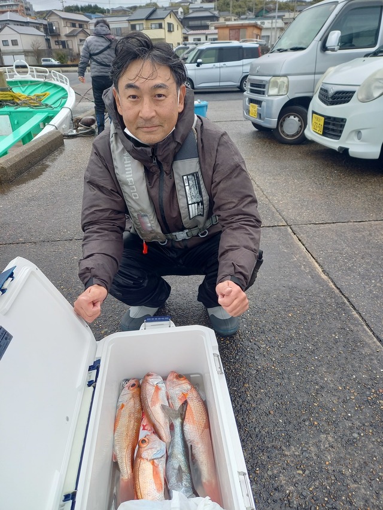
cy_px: 255
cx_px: 192
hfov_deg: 54.9
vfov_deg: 69.4
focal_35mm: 25
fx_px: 369
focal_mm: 4.65
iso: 50
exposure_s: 1/116
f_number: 1.8
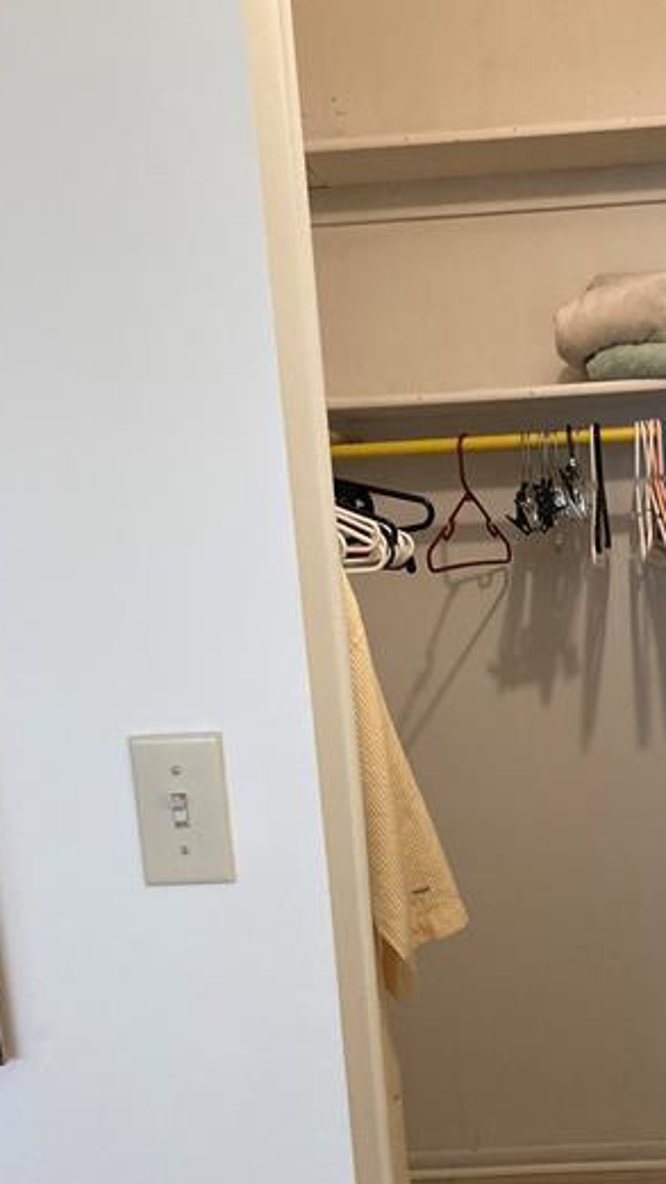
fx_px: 1413
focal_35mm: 45
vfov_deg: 44.9
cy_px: 782
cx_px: 623
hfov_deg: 25.5
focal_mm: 3.99
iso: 125
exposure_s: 1/60
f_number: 1.8
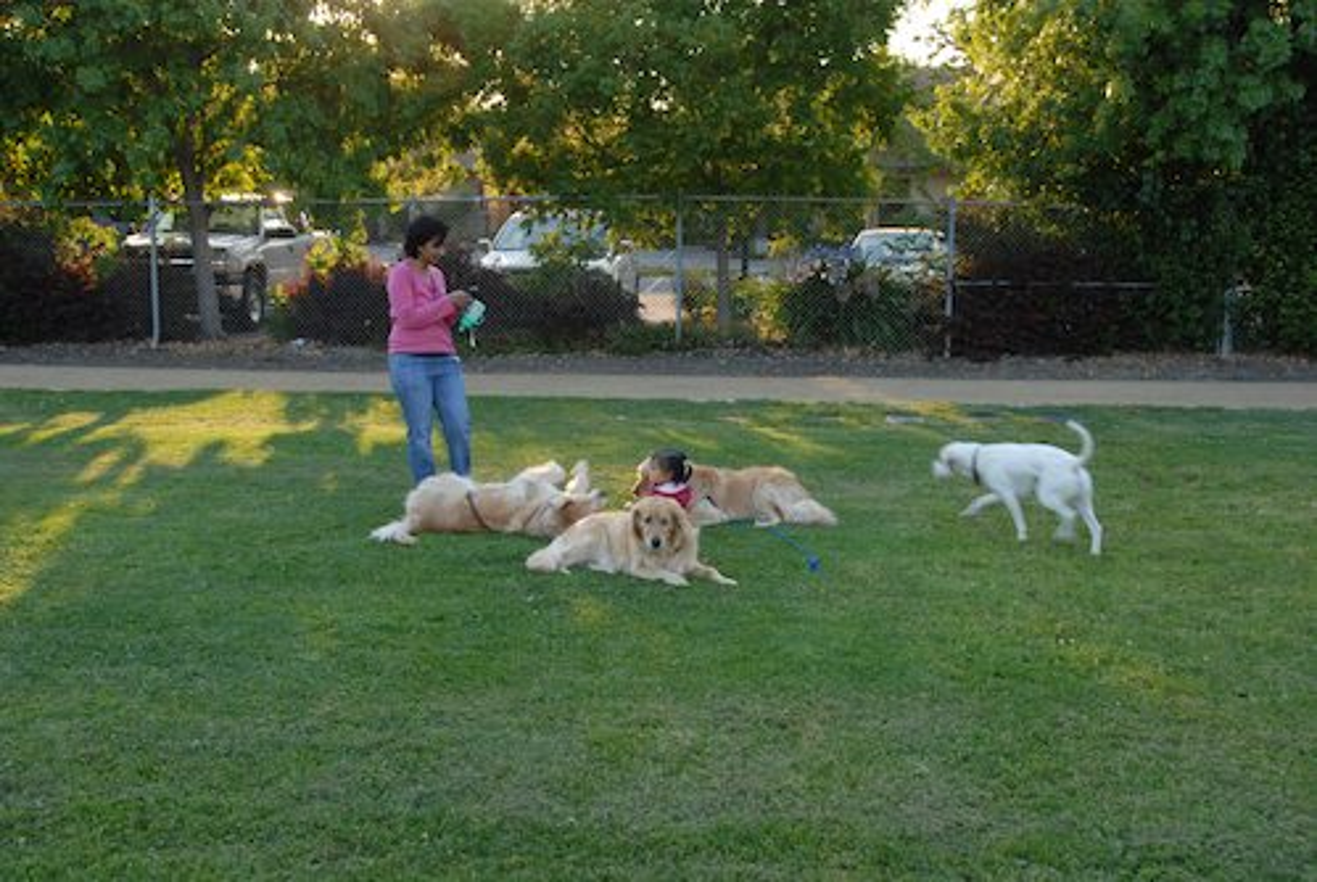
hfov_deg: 49.5
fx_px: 1428
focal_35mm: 39
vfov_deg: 34.3
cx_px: 658
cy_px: 441
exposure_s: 1/40
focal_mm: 26
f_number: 5.6
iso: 100
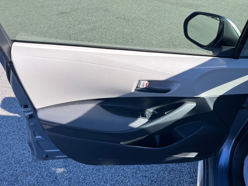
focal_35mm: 26
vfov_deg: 53.1
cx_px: 124
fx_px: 186
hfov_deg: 67.3
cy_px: 93
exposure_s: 1/589
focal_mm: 5.1
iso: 50
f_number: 1.6
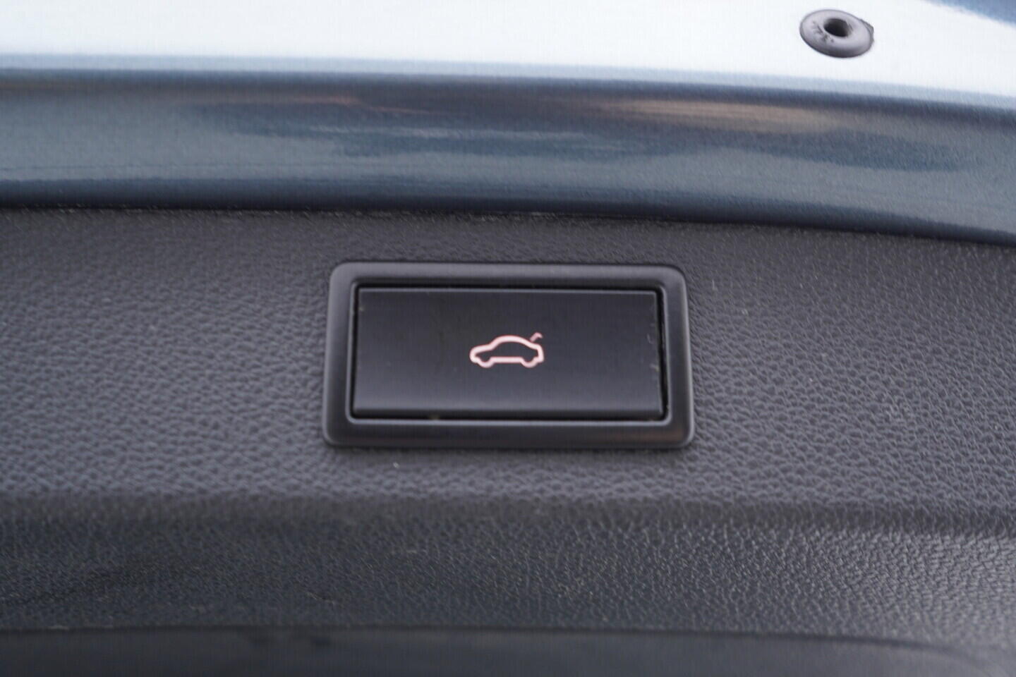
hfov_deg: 53.1
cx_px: 508
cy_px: 338
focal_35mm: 36
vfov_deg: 36.9
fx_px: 1016
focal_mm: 24
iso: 320
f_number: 2.8
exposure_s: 1/40
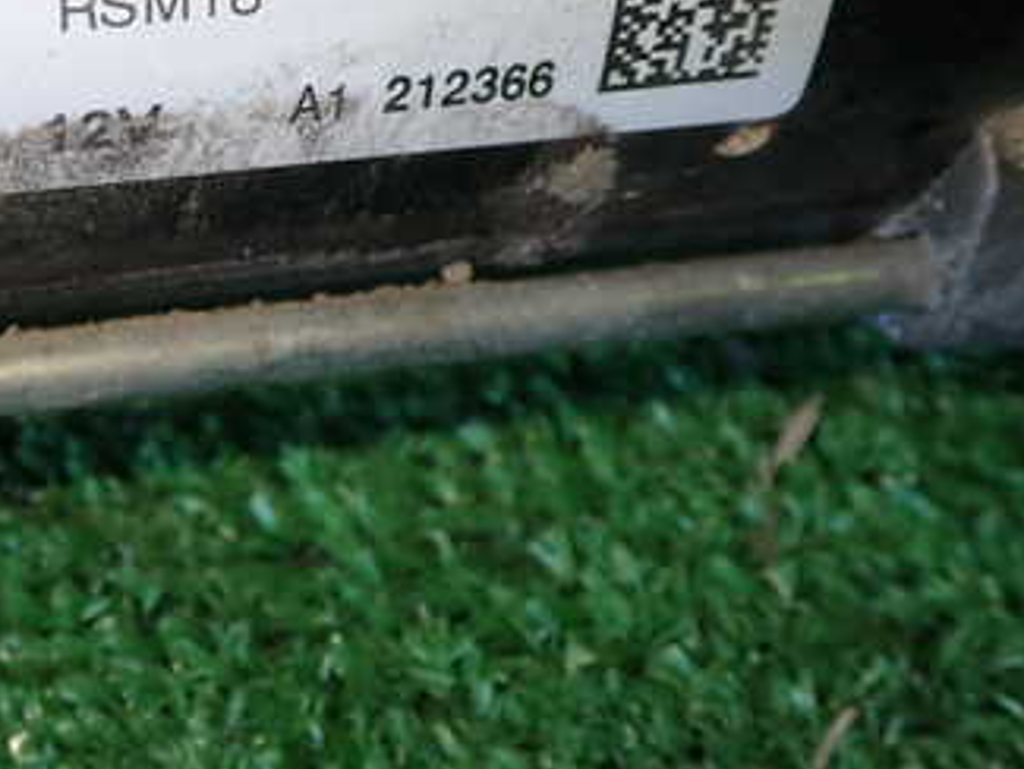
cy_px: 192
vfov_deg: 24.6
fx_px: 1746
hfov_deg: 31.6
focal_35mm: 59
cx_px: 161
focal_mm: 5.79
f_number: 2.4
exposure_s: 1/60
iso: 100
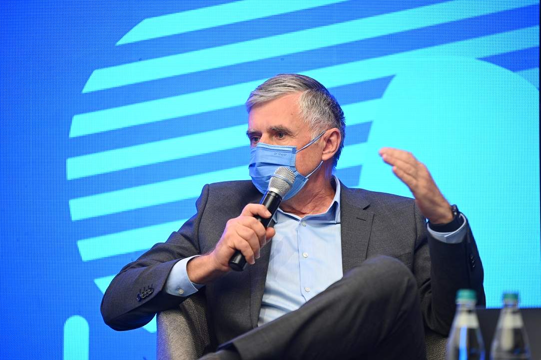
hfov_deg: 10.3
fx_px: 3004
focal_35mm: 200
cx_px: 270
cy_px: 180
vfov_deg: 6.9
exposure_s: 1/125
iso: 1600
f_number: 3.2
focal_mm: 200
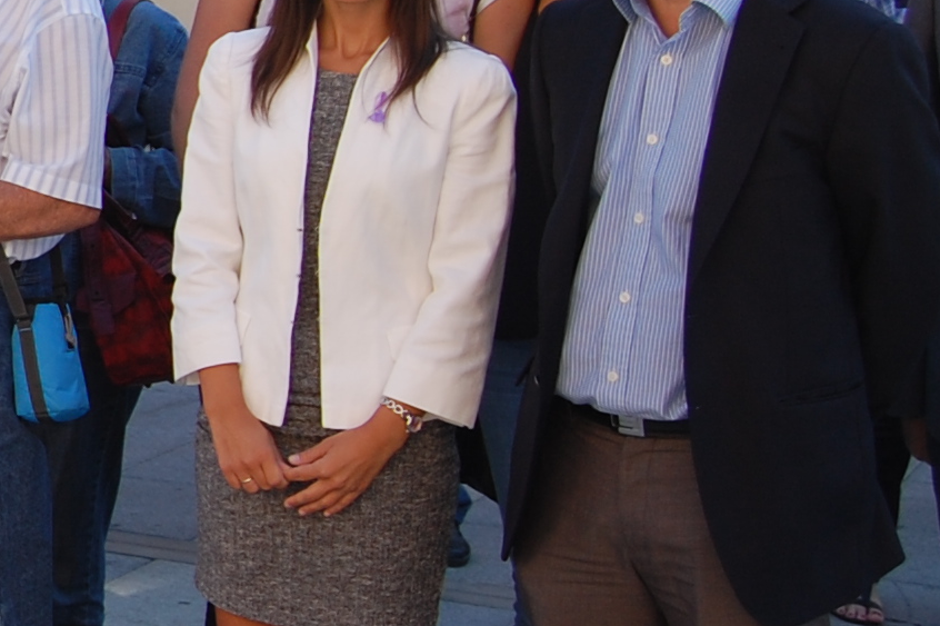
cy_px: 99
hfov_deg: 14.3
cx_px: -700
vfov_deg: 10.7
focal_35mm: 128
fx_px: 3340
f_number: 7.1
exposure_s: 1/200
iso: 200
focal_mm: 24
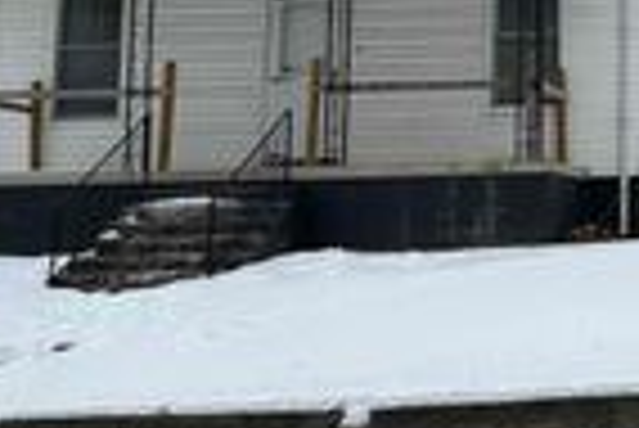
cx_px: 832
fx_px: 1564
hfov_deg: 21.0
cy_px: 43
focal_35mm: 88
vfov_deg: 15.4
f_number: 1.78
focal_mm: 6.86
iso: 80
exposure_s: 1/5263
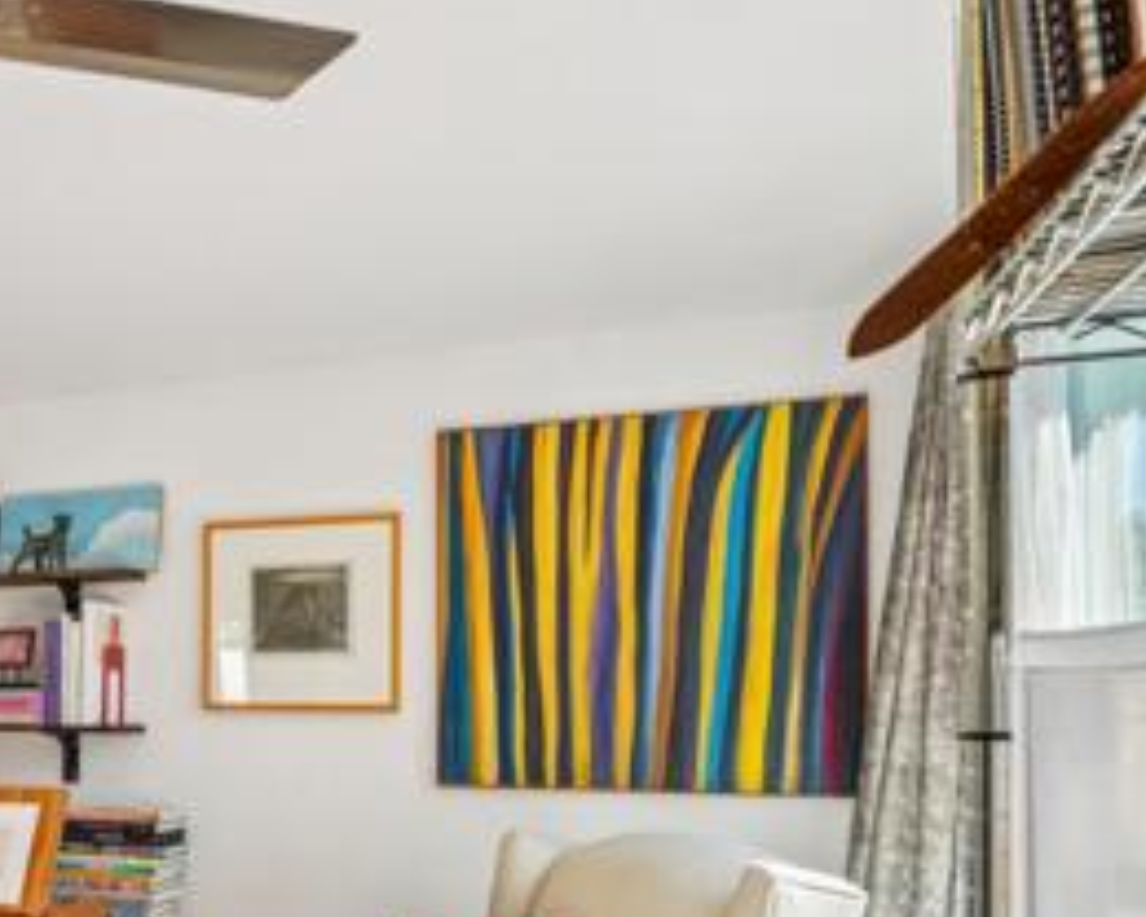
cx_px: -119
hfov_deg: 39.8
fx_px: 1255
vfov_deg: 38.8
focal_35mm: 37
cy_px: 716
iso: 160
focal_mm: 16
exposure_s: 1/30
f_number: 8
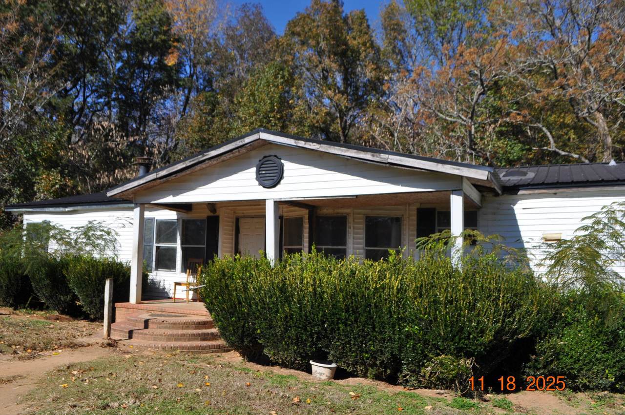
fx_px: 520
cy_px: 208
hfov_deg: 62.0
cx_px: 312
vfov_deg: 43.5
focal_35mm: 30
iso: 200
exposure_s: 1/400
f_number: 10
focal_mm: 20
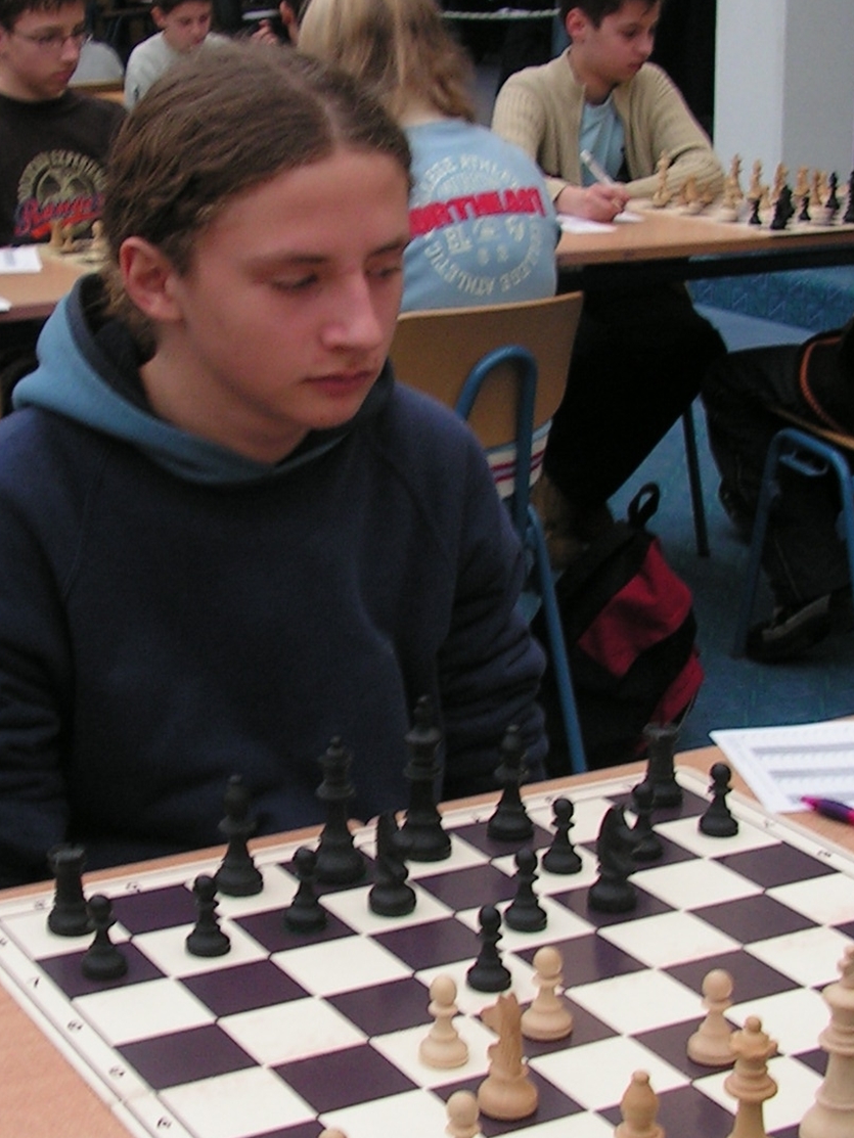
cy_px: 594
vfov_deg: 28.2
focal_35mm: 69
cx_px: 255
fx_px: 2269
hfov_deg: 21.2
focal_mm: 6
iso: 80
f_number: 3.2
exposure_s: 1/40
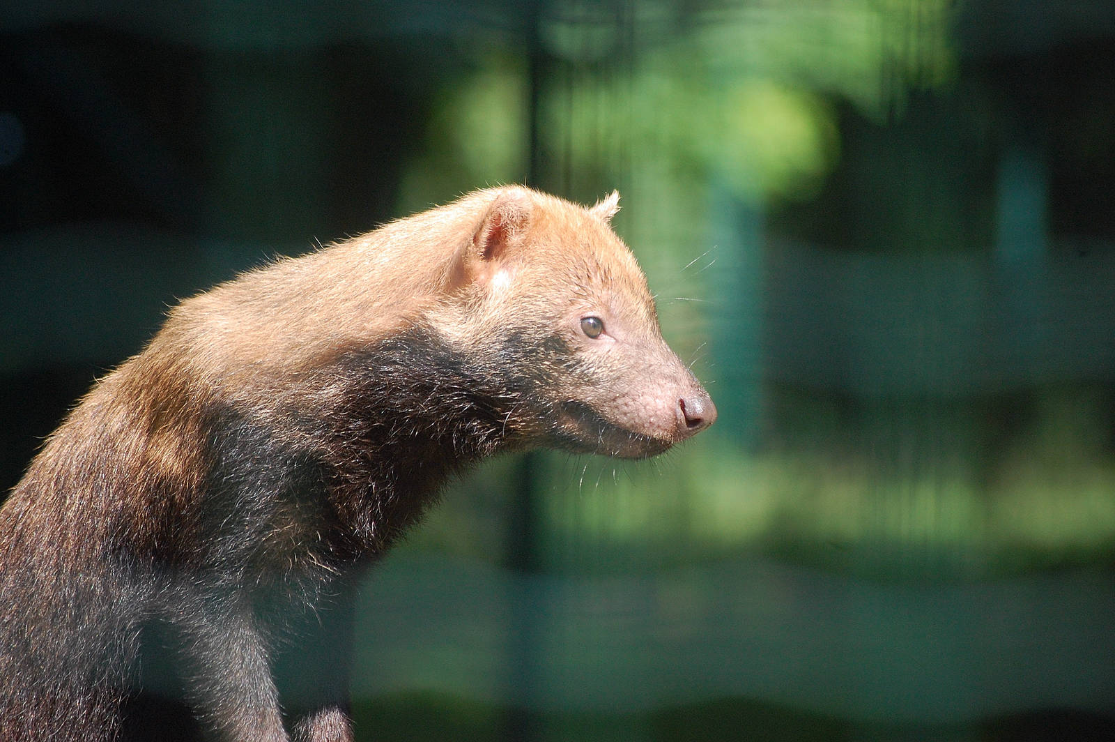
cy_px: 371
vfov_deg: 4.6
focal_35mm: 300
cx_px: 558
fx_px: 9284
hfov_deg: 6.9
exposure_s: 1/400
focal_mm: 200
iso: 800
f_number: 5.6
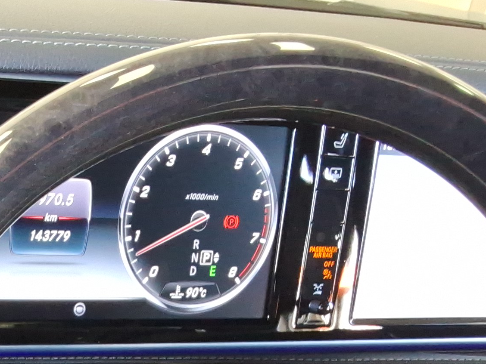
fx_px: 1137
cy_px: 504
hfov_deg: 22.8
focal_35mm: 81
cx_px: -44
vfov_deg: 16.9
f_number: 1.9
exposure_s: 1/40
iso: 133
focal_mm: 2.91
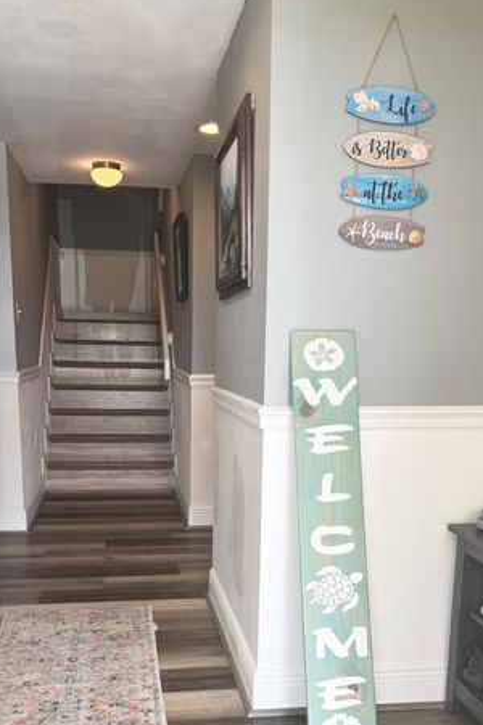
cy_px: 502
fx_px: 745
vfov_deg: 50.6
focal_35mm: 37
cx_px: 222
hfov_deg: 35.9
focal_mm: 6.76
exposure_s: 1/160
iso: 64
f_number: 1.78
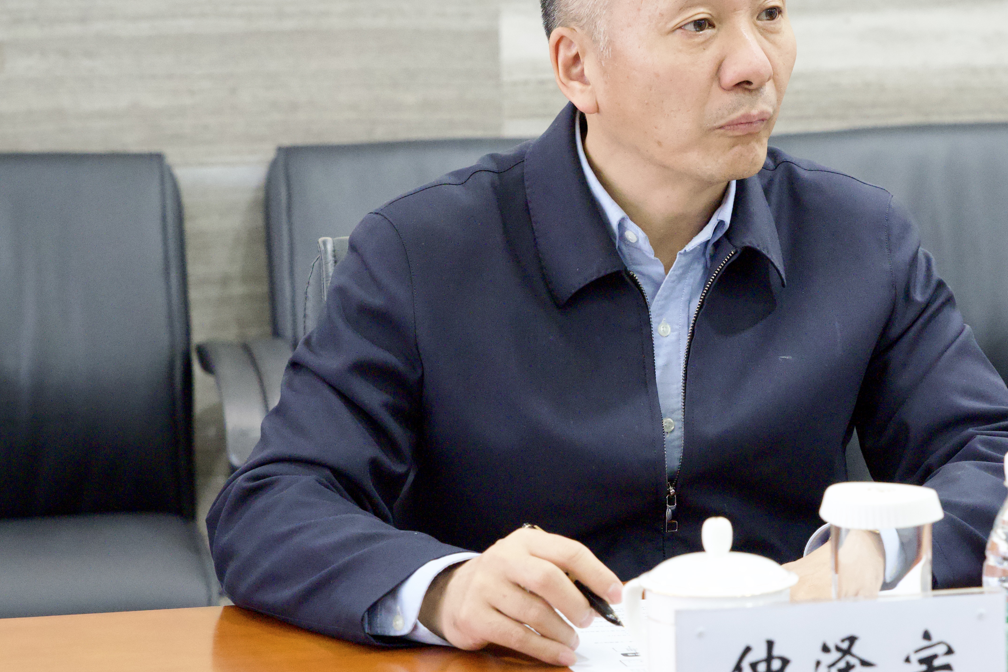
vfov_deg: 10.5
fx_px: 3668
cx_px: 700
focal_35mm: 131
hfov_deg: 15.6
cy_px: 327
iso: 8000
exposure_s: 1/160
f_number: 5.6
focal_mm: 80
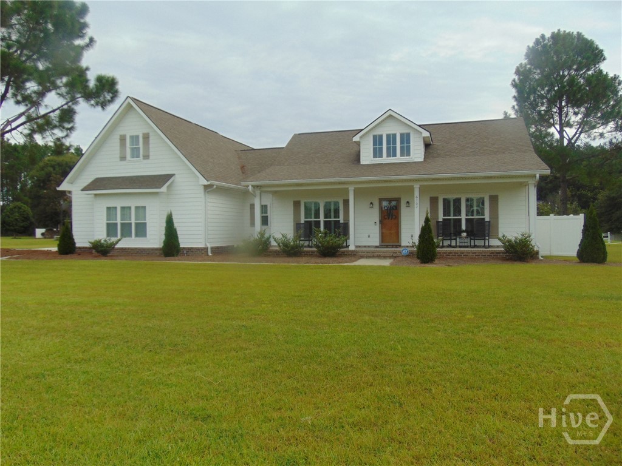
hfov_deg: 69.4
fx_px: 449
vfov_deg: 54.9
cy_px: 233
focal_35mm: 25
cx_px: 311
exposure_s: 1/1000
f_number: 3
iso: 80
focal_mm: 4.5
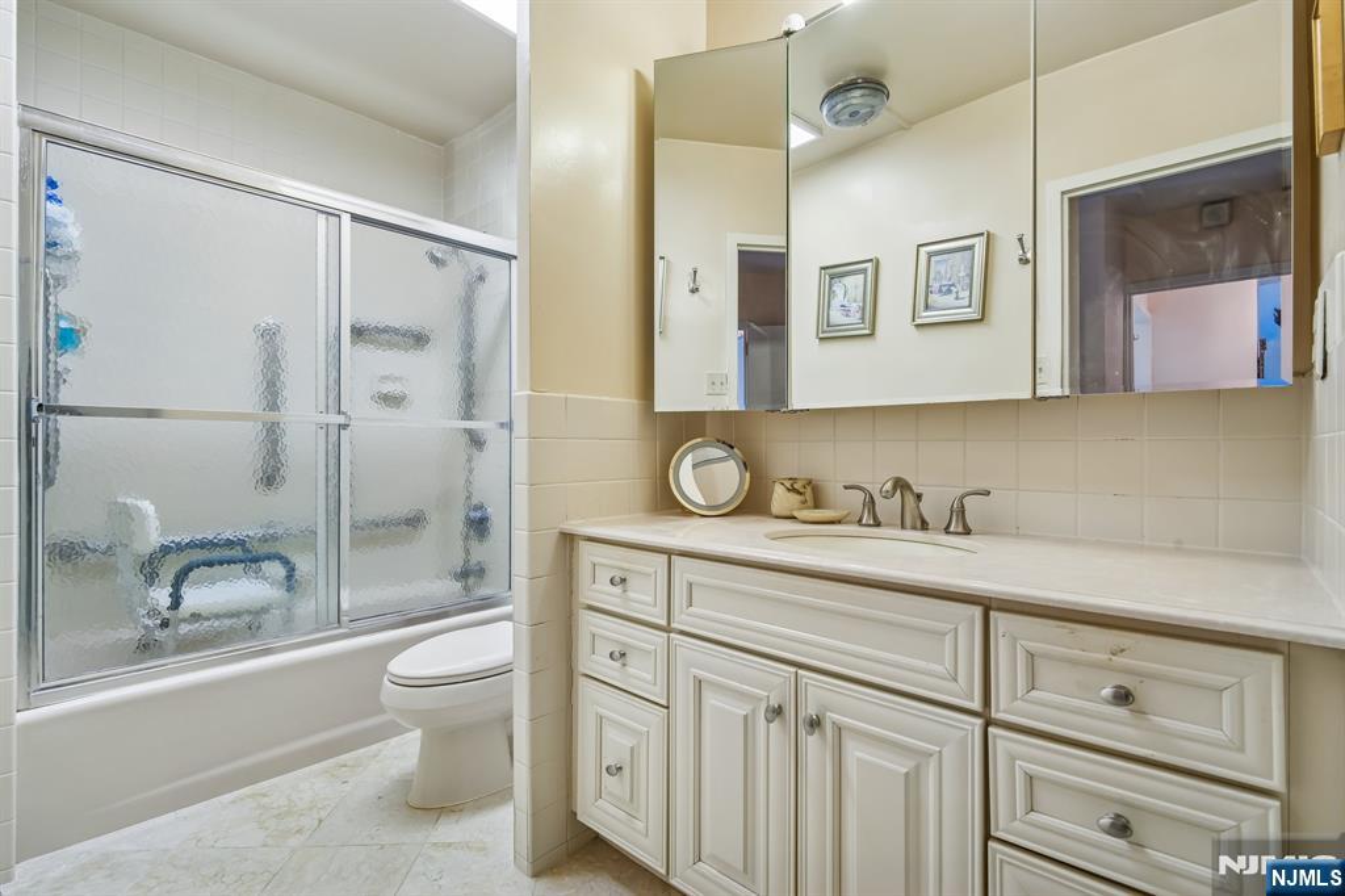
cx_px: 672
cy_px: 448
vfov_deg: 73.7
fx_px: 598
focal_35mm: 16
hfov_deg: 96.8
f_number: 8
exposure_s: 1/15
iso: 400
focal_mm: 16
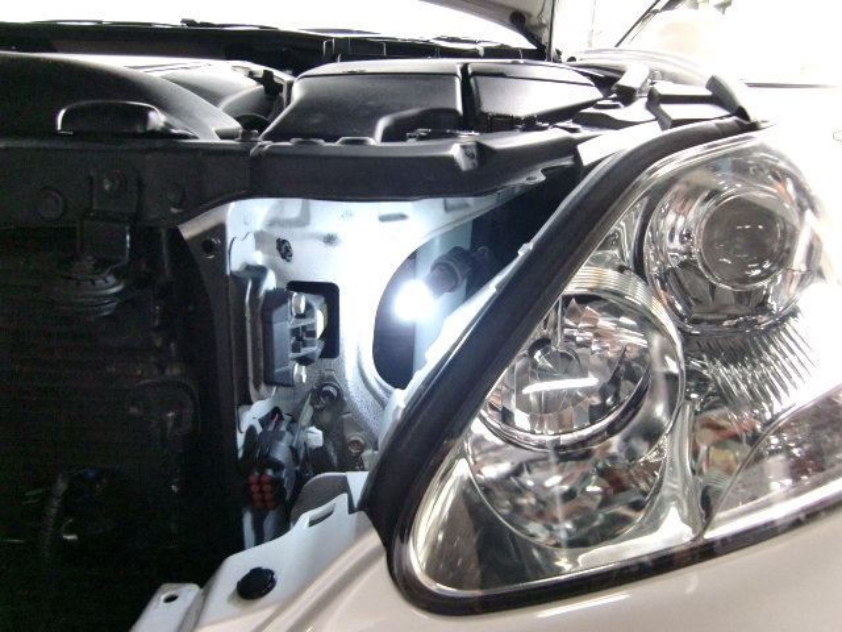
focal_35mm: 28
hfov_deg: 63.4
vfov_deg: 49.7
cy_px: 316
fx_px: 681
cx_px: 421
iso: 400
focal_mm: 4.9
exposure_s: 1/60
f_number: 2.6
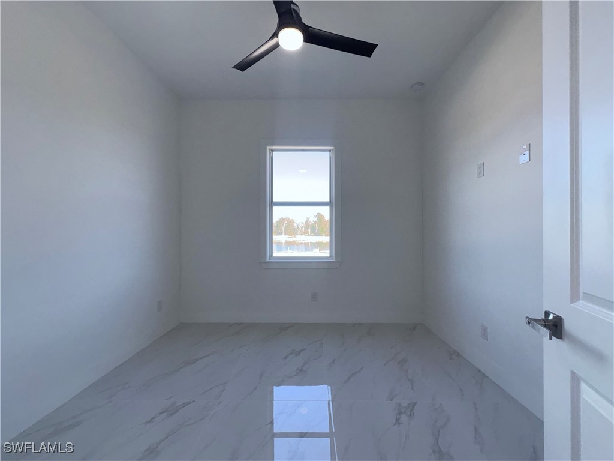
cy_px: 230
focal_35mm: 14
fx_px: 248
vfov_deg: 85.7
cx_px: 307
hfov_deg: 102.1
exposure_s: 1/161
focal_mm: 2.22
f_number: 2.2
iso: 64
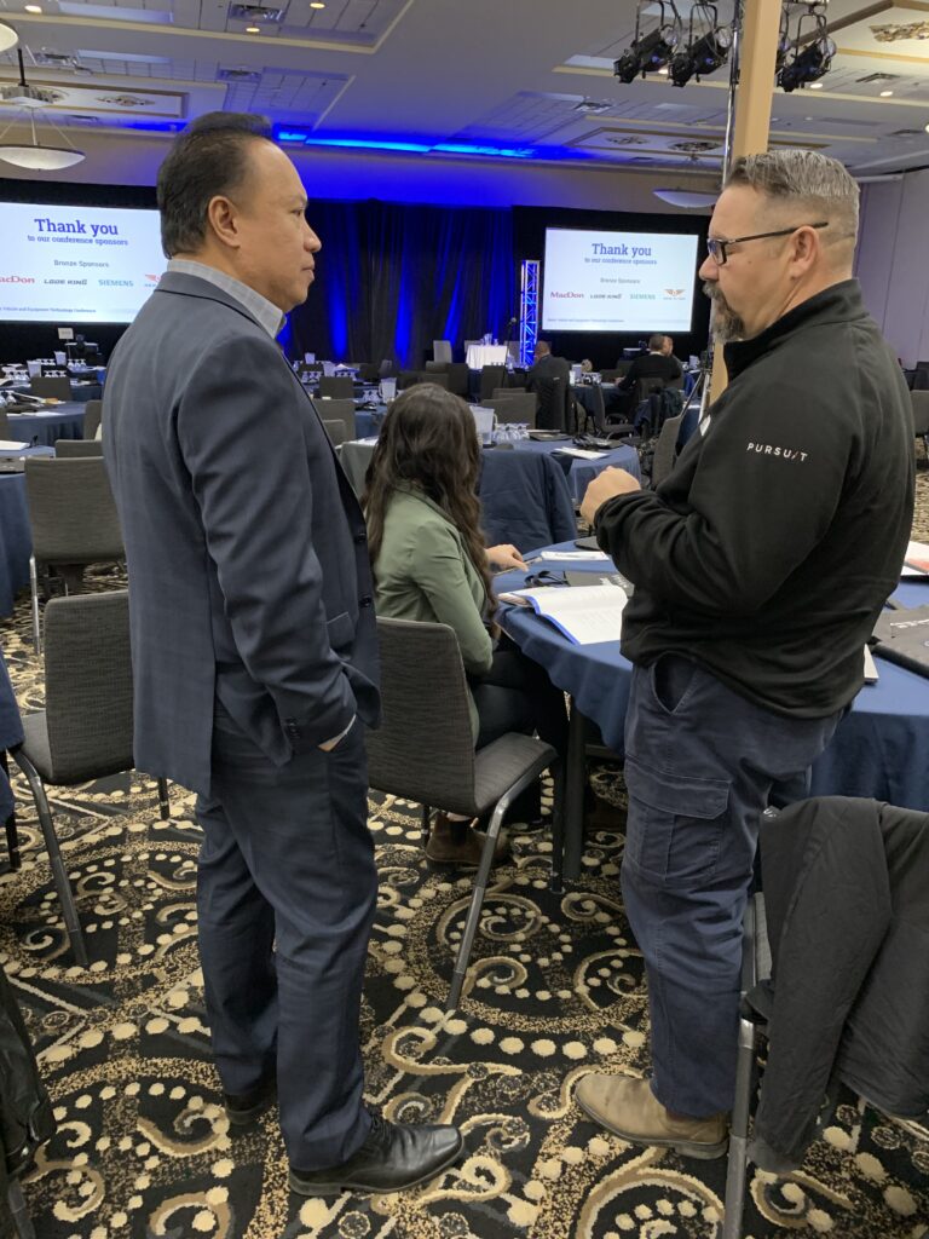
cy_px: 620
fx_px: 930
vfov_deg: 67.3
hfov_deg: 53.1
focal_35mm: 26
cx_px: 464
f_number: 1.8
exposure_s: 1/40
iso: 320
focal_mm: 4.25
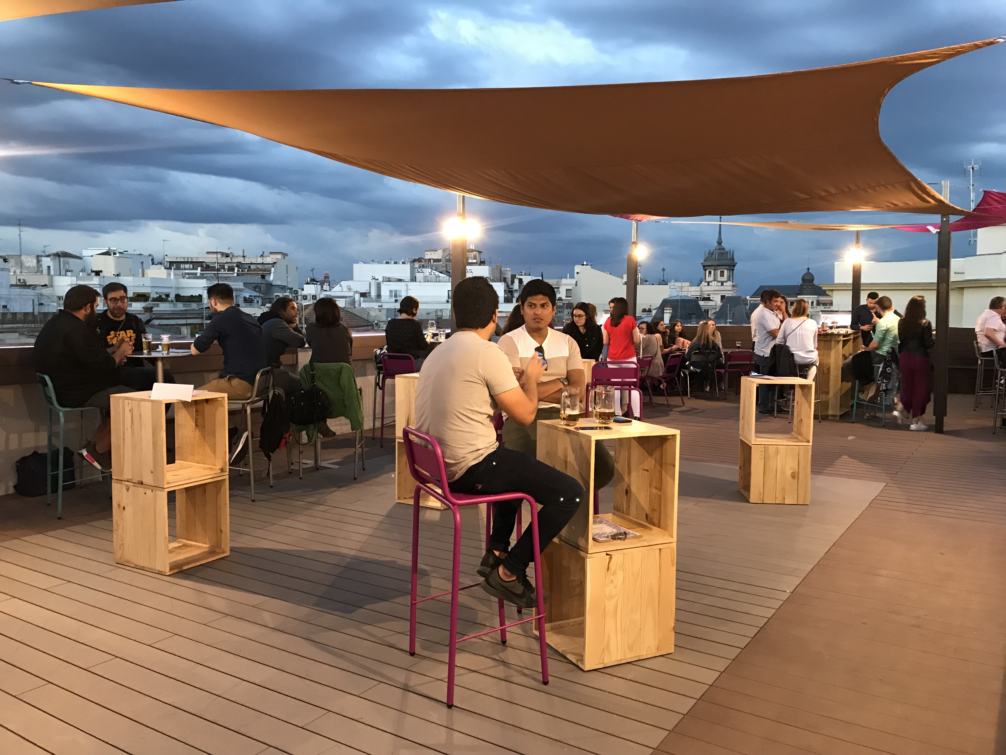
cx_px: 503
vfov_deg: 49.7
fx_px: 814
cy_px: 378
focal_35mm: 28
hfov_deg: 63.4
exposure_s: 1/17
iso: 80
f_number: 1.8
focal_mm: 3.99
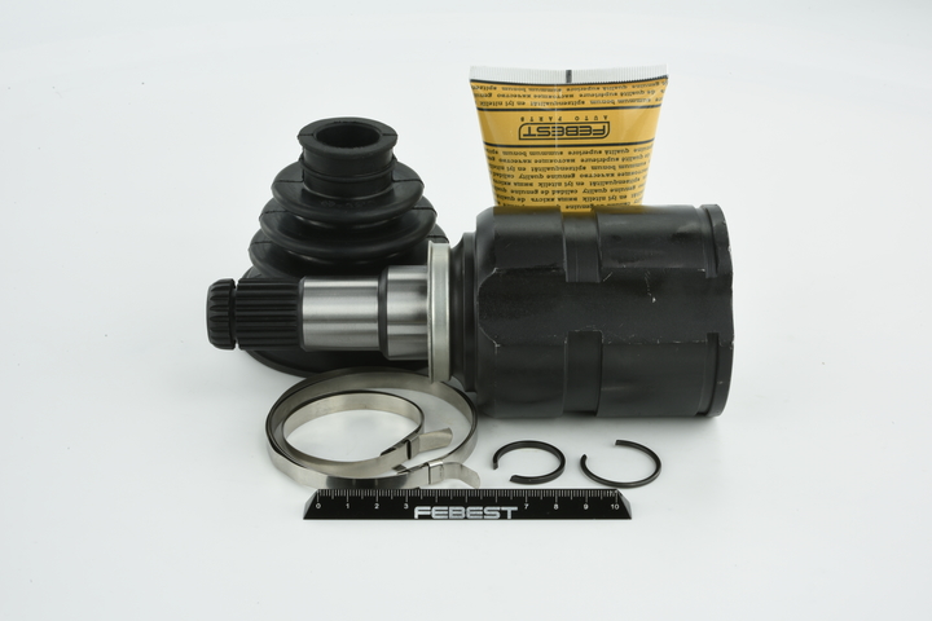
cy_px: 310
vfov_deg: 22.6
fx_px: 1553
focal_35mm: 60
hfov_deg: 33.4
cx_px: 466
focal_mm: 60
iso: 64
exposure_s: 1/2.5
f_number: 32
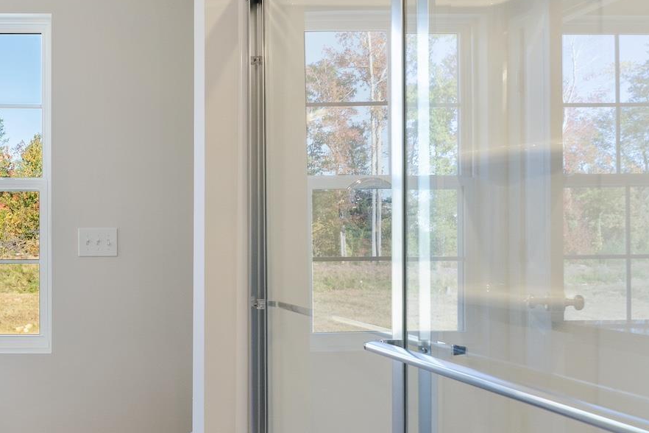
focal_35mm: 34
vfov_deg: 38.9
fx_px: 613
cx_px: 51
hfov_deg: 49.0
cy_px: 235
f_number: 6.3
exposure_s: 1/80
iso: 400
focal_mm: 15
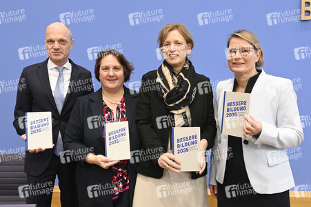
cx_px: 156
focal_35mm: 32
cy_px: 104
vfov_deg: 41.1
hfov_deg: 58.8
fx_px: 276
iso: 5000
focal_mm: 32
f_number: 5.6
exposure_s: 1/320
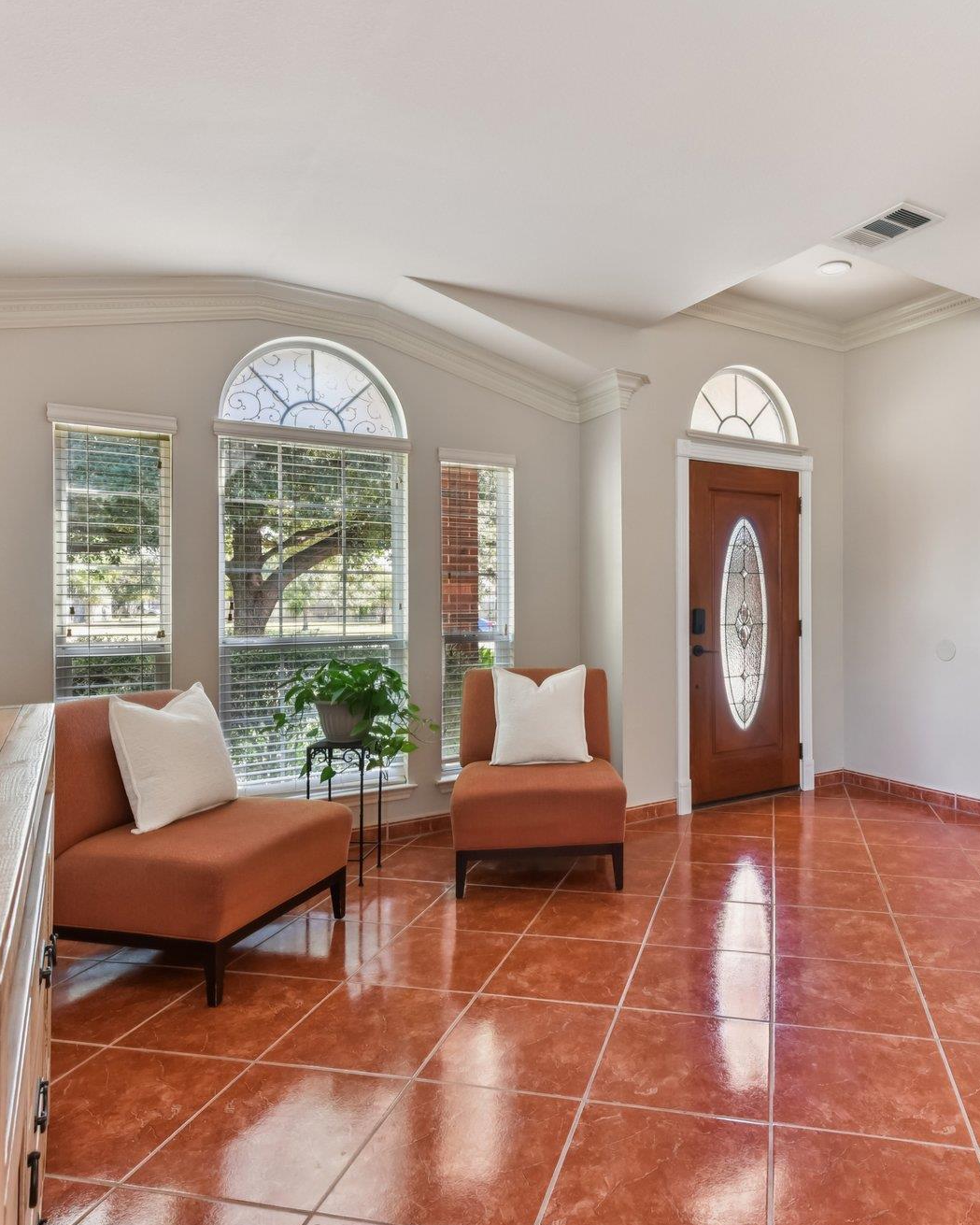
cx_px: 612
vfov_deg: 75.0
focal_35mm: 22
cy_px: 591
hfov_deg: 62.3
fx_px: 798
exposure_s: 1/13
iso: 400
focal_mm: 15
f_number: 8
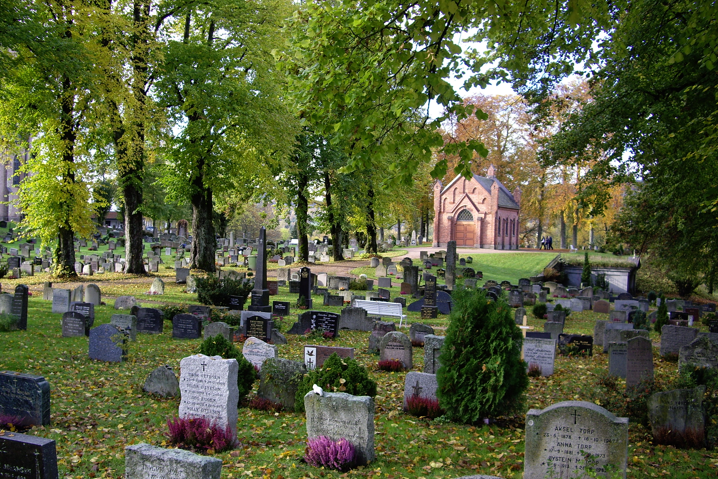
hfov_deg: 48.5
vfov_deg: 33.4
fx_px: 798
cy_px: 260
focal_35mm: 40
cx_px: 357
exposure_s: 1/60
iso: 50
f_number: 2.8
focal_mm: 7.9
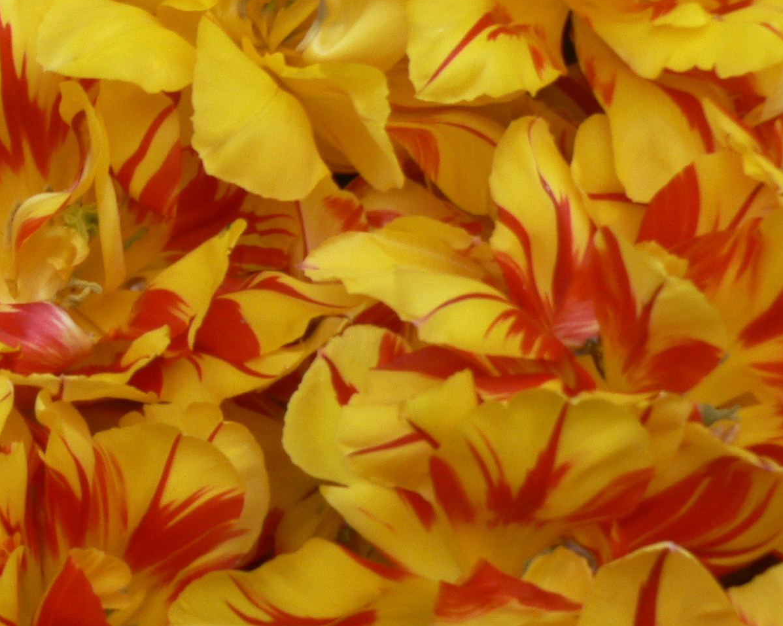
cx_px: 198
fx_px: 2131
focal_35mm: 92
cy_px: 391
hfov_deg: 20.7
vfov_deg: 16.7
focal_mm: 7.9
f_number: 5.6
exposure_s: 1/200
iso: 100
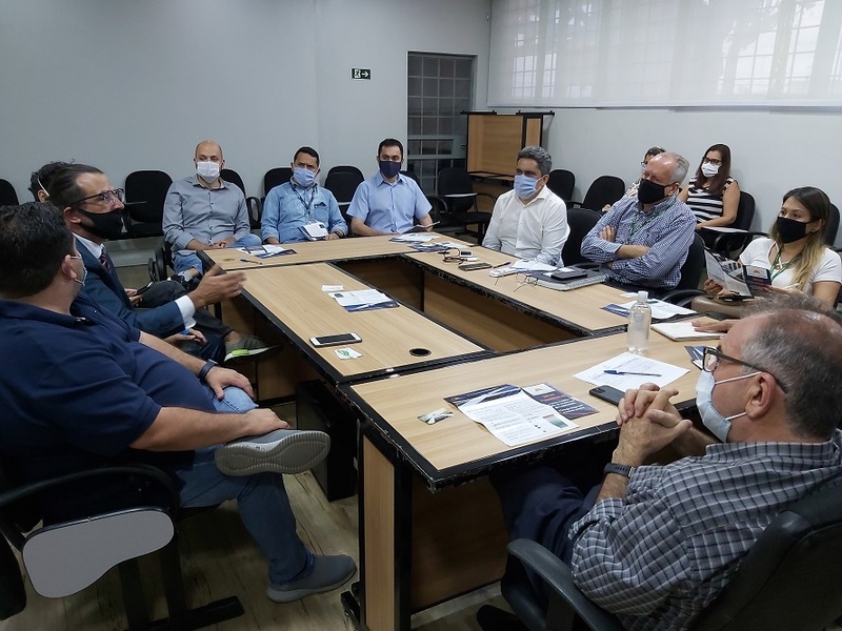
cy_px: 316
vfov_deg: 53.1
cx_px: 421
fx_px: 632
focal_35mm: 26
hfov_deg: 67.3
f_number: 1.7
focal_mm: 3.92
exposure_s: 1/60
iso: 250
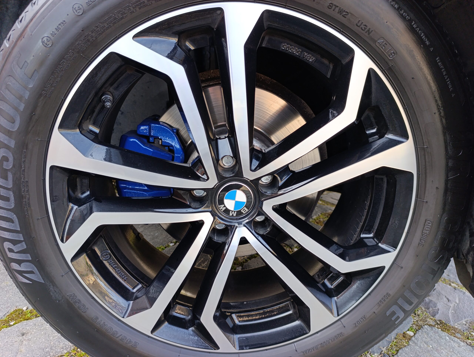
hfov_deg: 73.8
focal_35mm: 23
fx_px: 315
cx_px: 237
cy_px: 178
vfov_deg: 59.0
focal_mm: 6.14
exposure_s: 1/100
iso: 160
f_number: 1.6
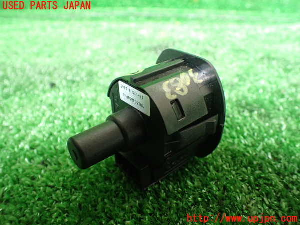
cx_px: 150
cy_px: 112
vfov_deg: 46.8
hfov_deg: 60.0
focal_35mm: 30
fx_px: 260
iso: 640
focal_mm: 5.4
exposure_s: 1/125
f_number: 2.3
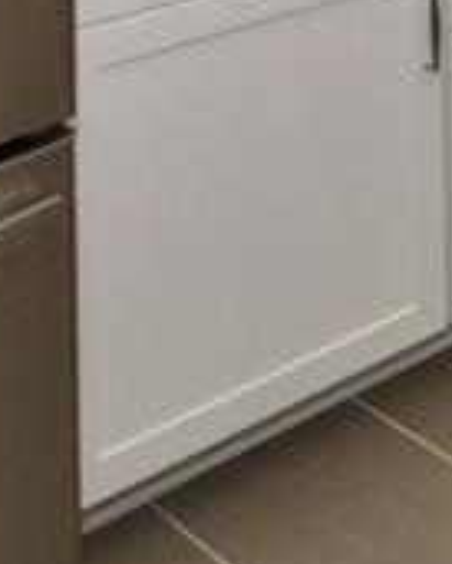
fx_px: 1403
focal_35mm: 84
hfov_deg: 16.9
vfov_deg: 20.3
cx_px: 637
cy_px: -219
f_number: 6.3
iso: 200
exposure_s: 1/100
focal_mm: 10
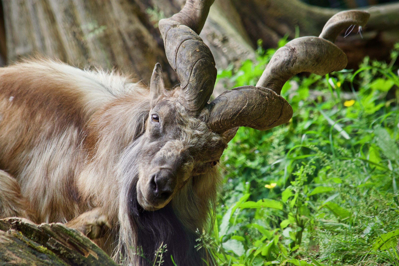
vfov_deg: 4.2
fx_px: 3657
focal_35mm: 330
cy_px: 133
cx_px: 200
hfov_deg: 6.2
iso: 800
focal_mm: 220
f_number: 9
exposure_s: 1/320
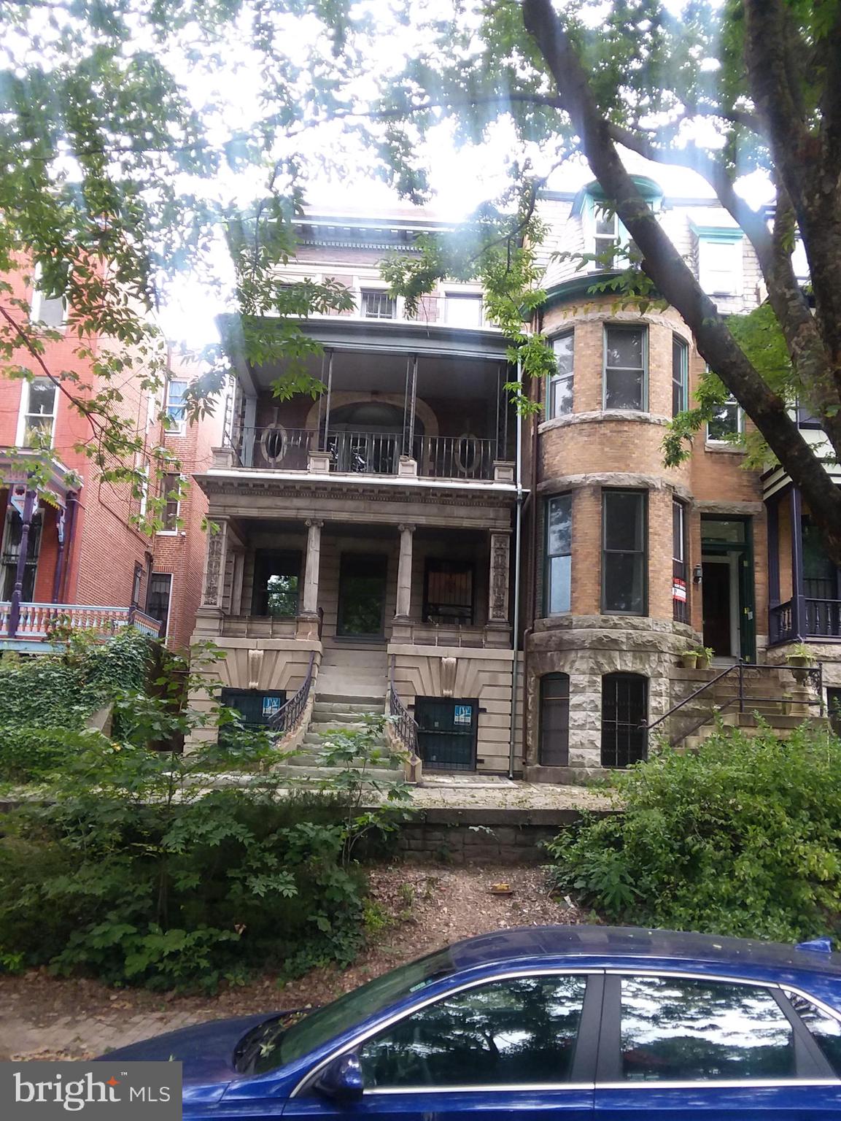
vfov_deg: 61.6
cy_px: 560
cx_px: 420
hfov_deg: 48.3
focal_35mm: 29
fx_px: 939
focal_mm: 2.47
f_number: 1.9
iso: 50
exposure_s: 1/60
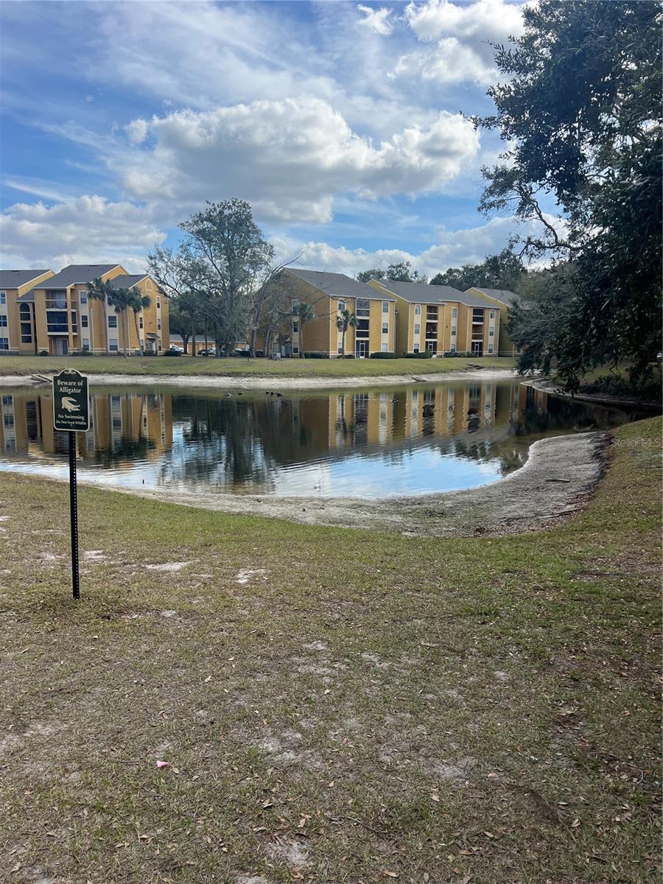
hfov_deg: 53.1
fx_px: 664
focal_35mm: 26
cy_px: 442
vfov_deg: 67.3
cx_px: 332
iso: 50
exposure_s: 1/3571
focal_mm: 5.7
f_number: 1.5
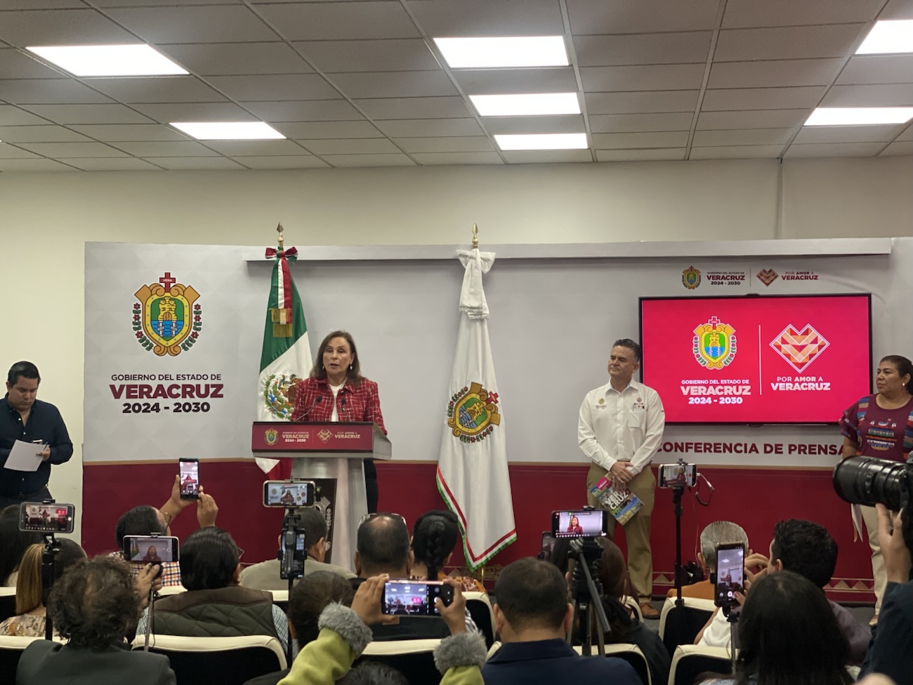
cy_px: 342
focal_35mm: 52
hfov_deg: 36.8
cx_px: 456
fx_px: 1372
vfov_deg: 28.1
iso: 160
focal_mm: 6
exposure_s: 1/120
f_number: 2
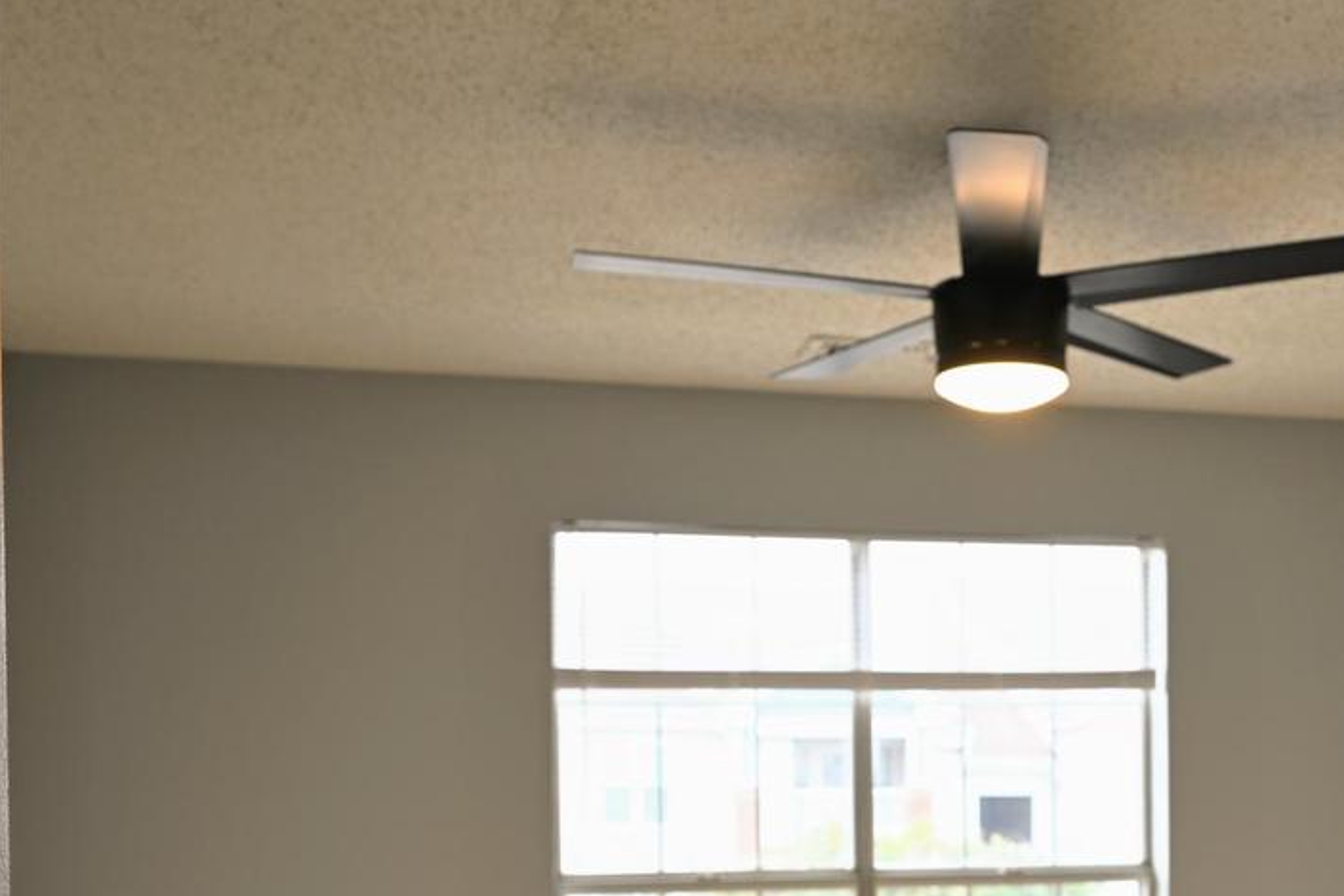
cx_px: 972
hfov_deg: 39.5
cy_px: 822
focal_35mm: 49
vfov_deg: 26.5
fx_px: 1829
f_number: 4.5
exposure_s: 1/25
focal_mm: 24
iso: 90
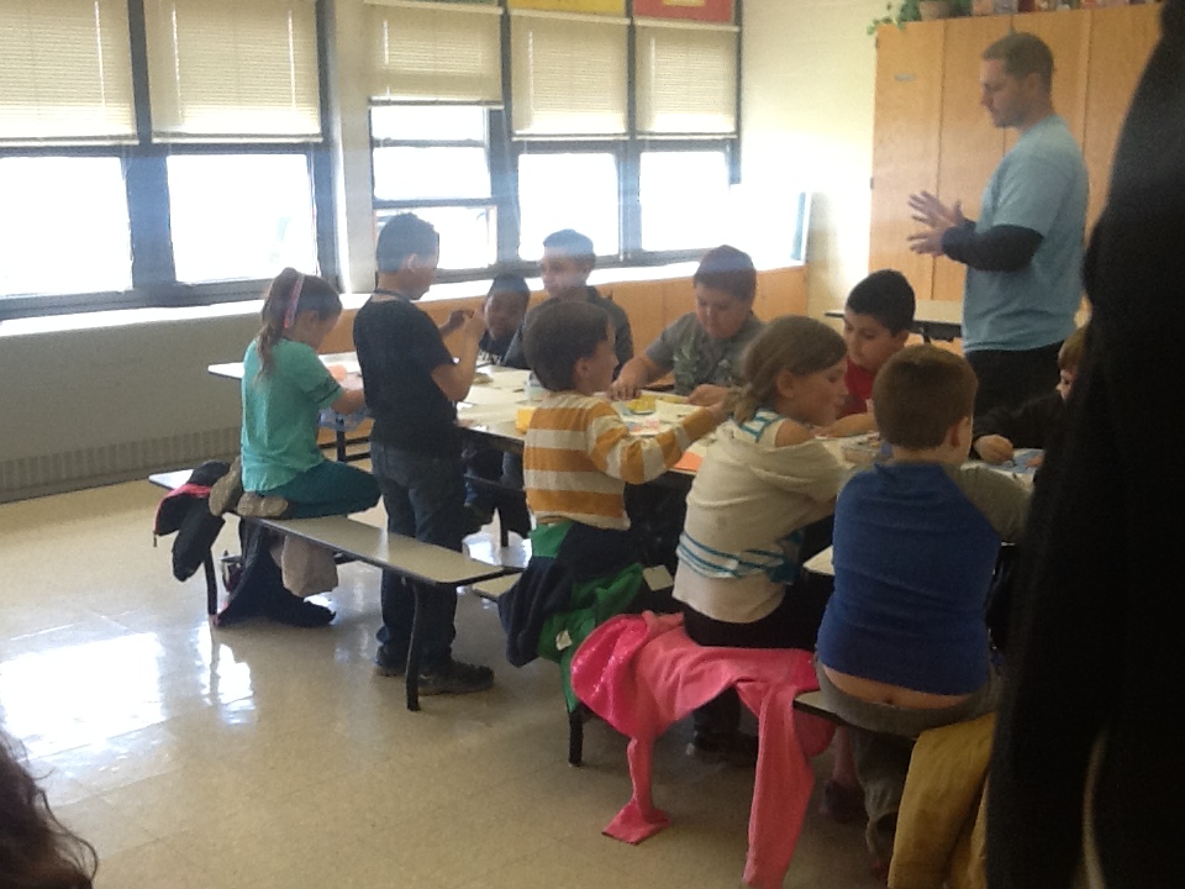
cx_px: 592
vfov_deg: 32.9
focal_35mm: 44
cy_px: 444
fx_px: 1506
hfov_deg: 42.9
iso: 50
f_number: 2.4
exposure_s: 1/60
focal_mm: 2.03
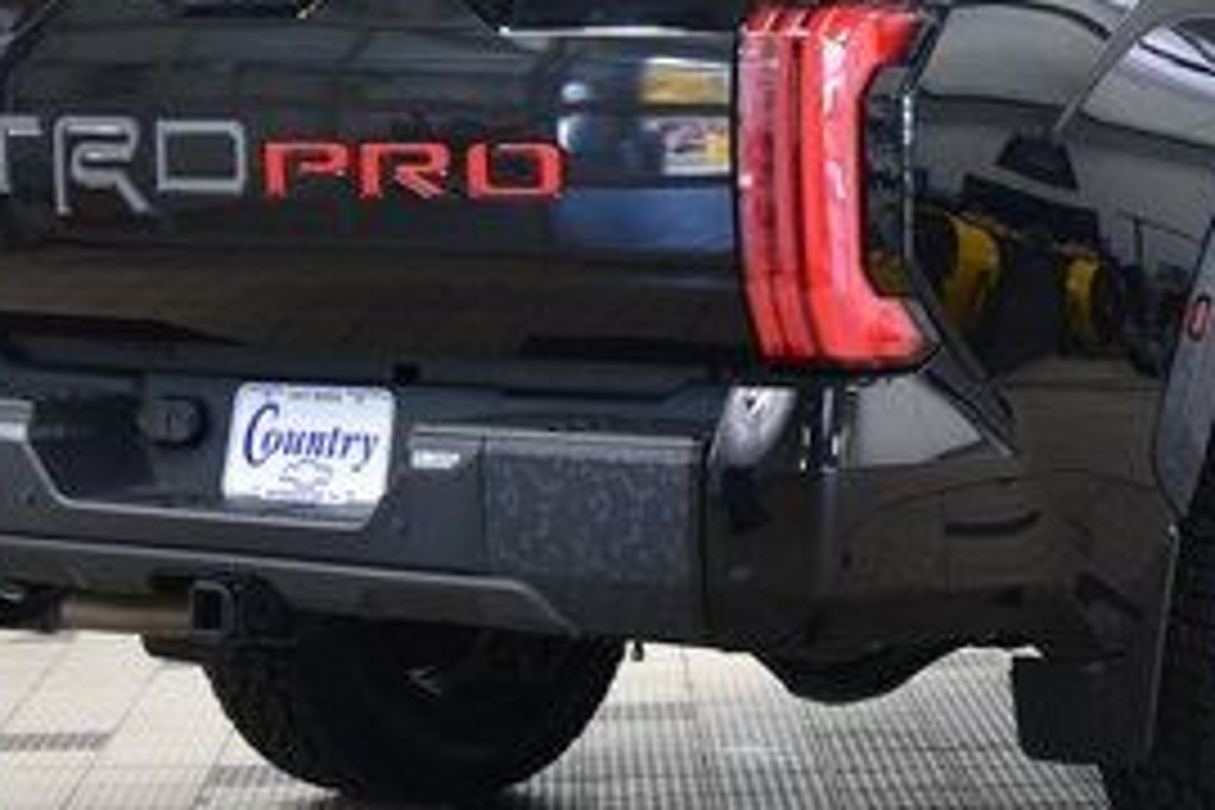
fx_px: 4320
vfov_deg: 10.7
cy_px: 259
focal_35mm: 128
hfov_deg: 15.8
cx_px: 1161
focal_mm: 36
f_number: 4.5
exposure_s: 1/60
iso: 1600
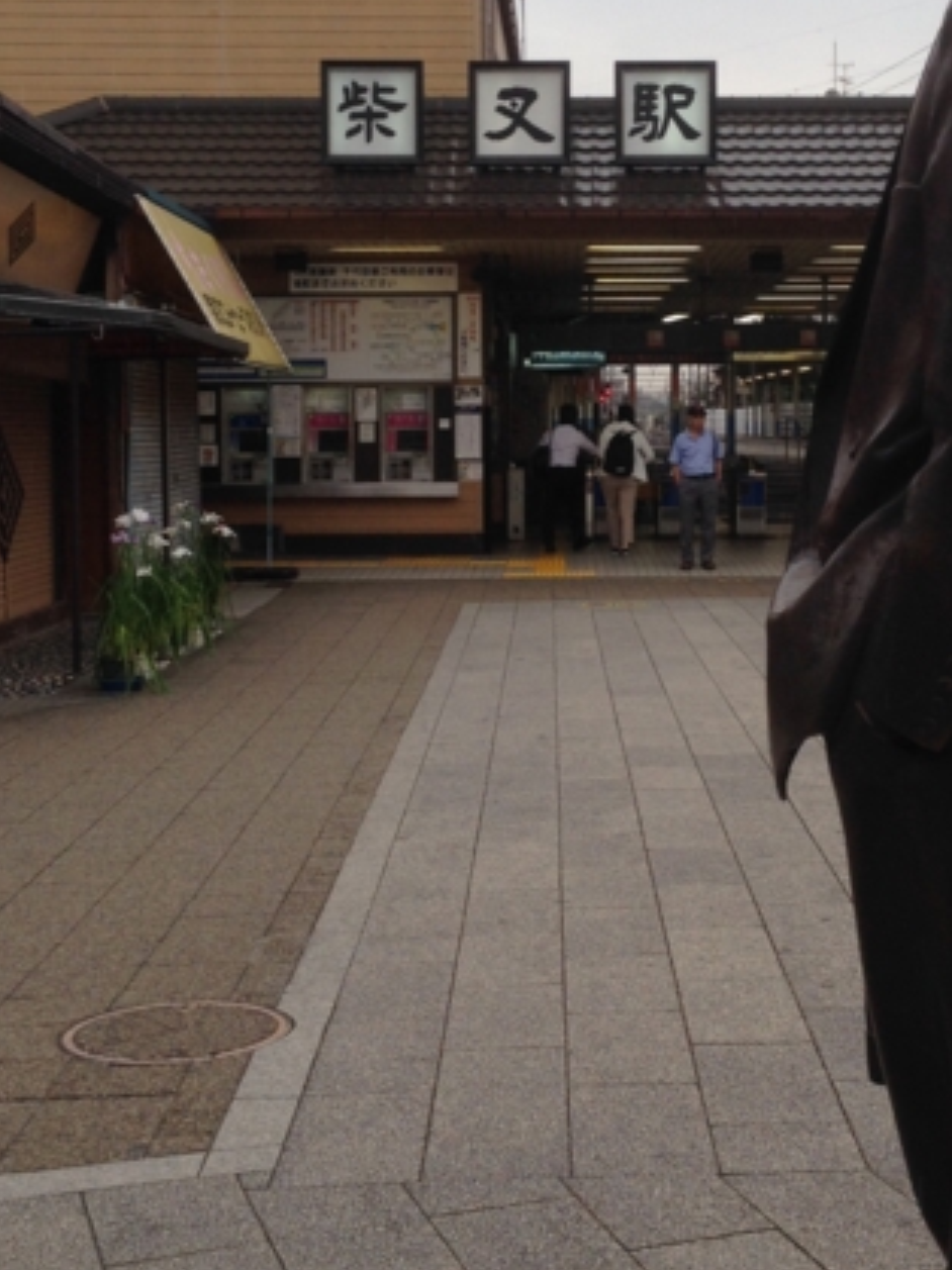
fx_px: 2311
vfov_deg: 30.6
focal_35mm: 63
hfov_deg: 23.2
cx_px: 637
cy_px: 494
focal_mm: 4.12
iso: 50
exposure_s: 1/359
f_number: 2.4
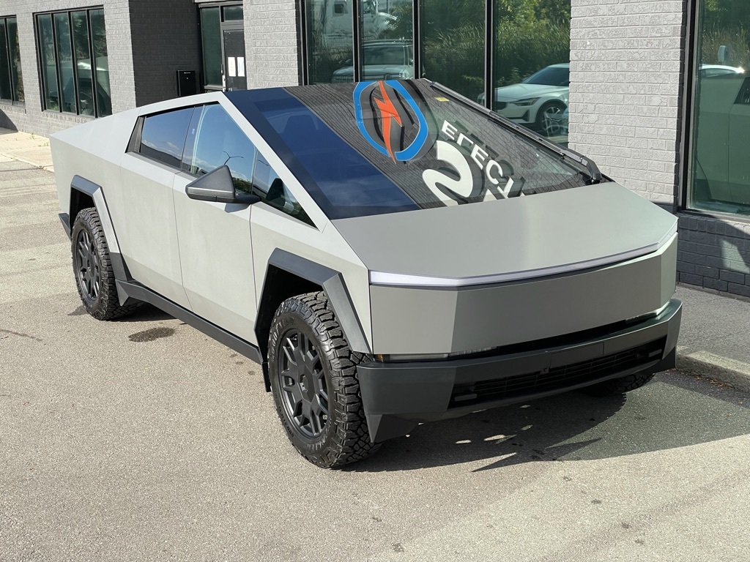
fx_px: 1127
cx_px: 375
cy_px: 281
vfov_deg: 28.0
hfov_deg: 36.8
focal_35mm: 52
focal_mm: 6
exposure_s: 1/922
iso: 25
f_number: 2
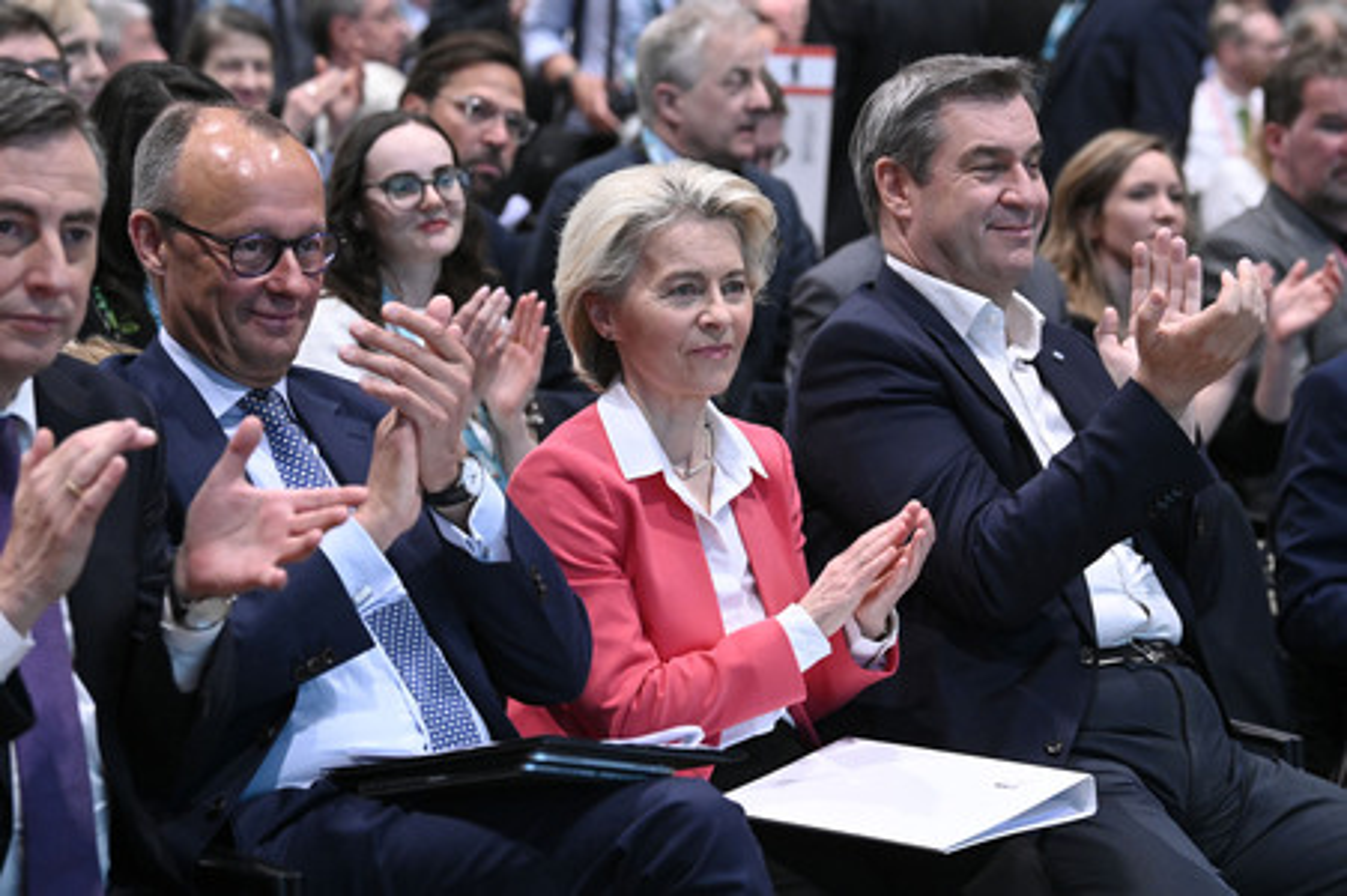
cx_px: 674
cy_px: 448
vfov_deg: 11.2
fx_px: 4561
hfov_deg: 16.8
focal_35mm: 122
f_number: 5
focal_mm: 122
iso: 10000
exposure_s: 1/250
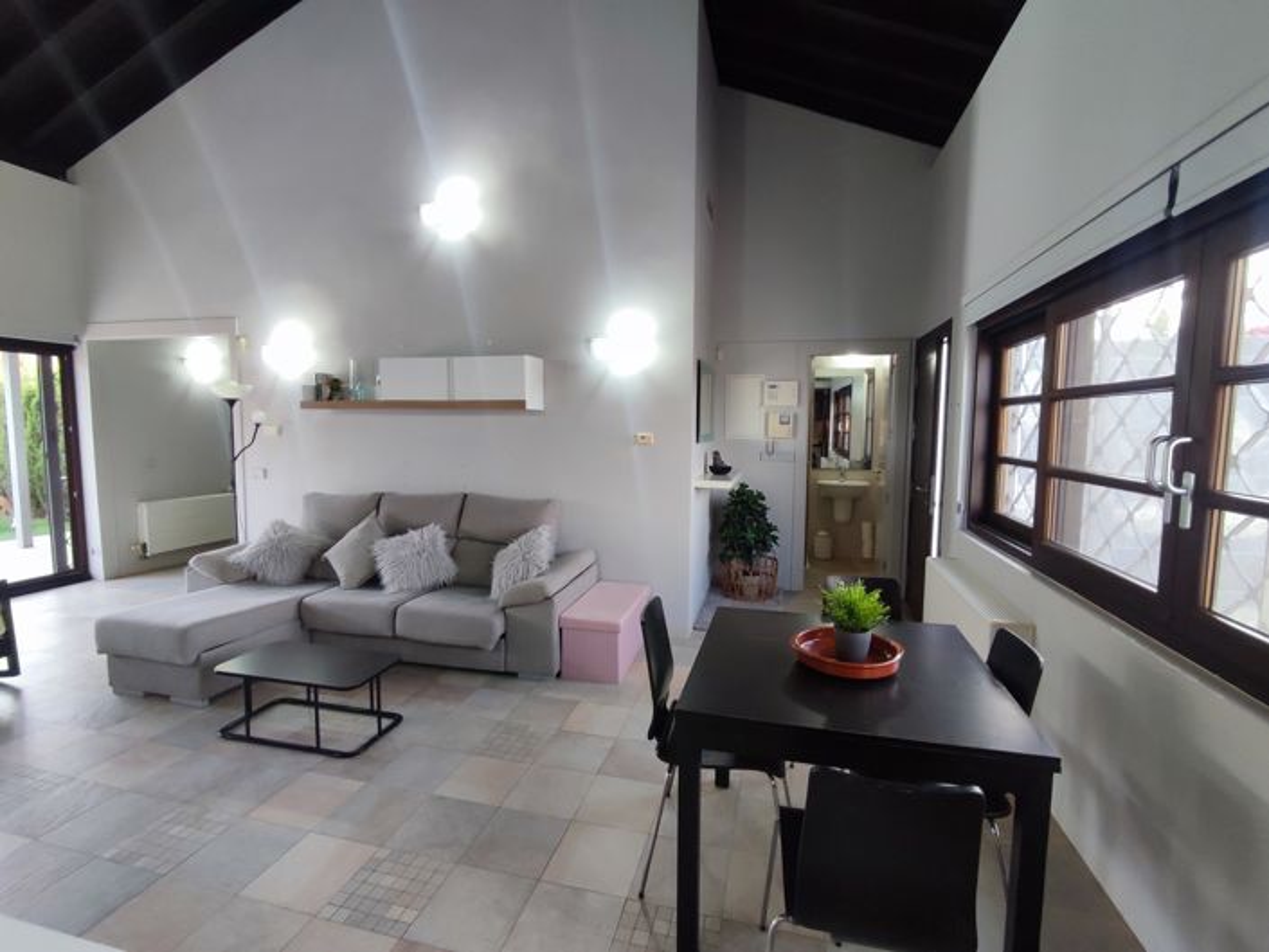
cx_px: 634
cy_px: 476
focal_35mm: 16
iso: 127
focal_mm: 1.65
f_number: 2.2
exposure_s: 1/60
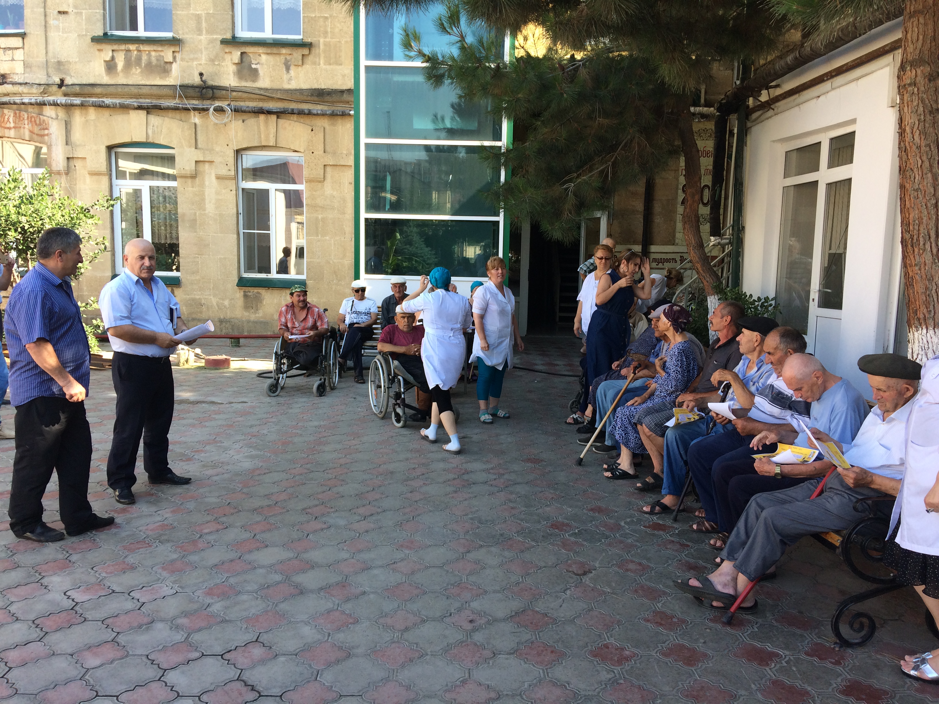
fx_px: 787
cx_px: 470
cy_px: 352
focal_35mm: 29
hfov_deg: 61.7
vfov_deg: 48.2
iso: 32
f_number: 2.2
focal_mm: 4.15
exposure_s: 1/265
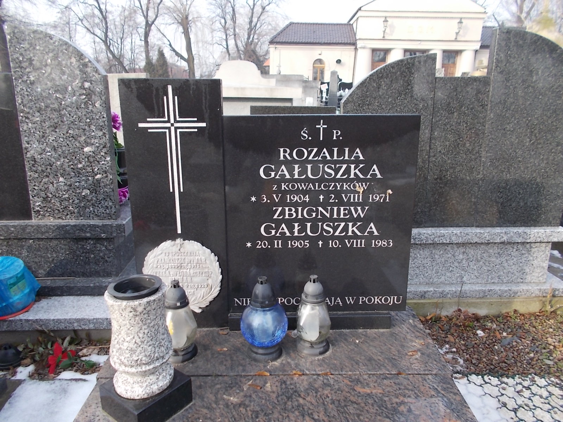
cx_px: 282
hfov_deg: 67.3
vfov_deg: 53.1
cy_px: 211
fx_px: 423
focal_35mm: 26
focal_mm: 4.6
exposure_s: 1/160
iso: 80
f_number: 3.2
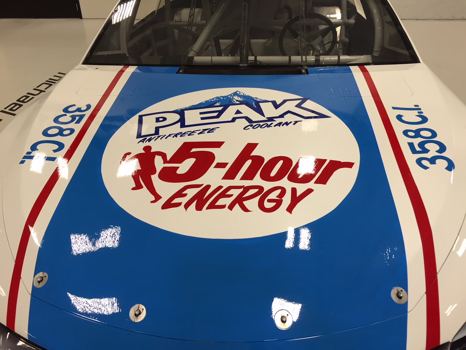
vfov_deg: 48.2
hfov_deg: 61.7
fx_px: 390
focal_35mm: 29
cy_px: 175
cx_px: 233
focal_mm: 4.15
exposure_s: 1/40
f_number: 2.2
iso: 32
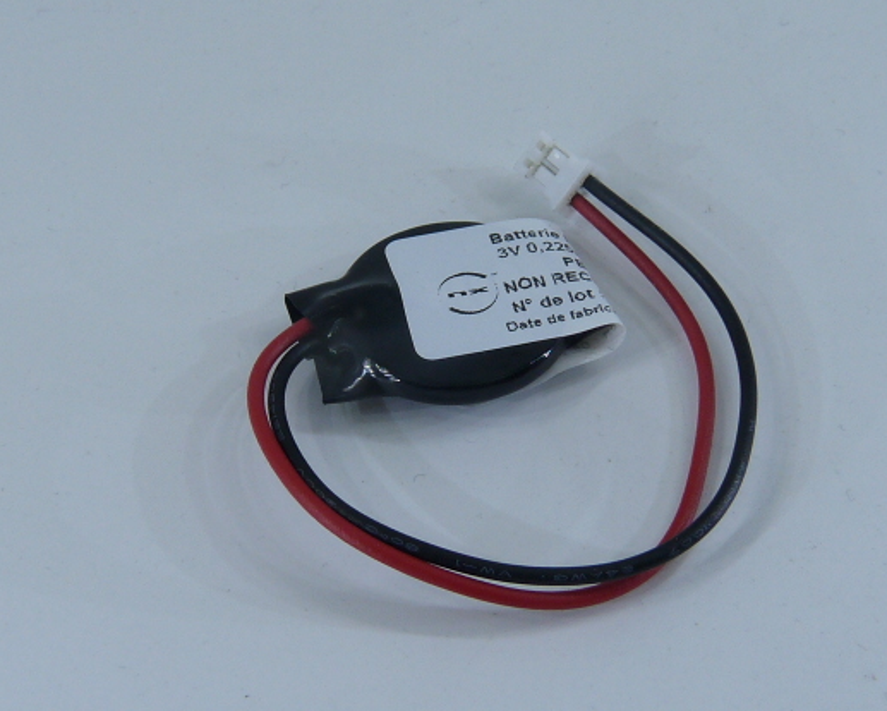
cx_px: 450
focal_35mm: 58
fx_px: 1523
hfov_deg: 32.5
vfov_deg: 26.2
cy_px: 340
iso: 100
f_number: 4.5
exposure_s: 1/250
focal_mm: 4.8
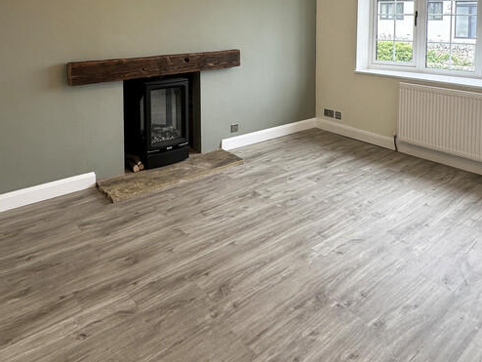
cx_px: 275
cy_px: 42
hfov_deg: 61.4
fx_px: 404
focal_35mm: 29
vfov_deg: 44.3
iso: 40
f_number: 2.2
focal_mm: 2.22
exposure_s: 1/103
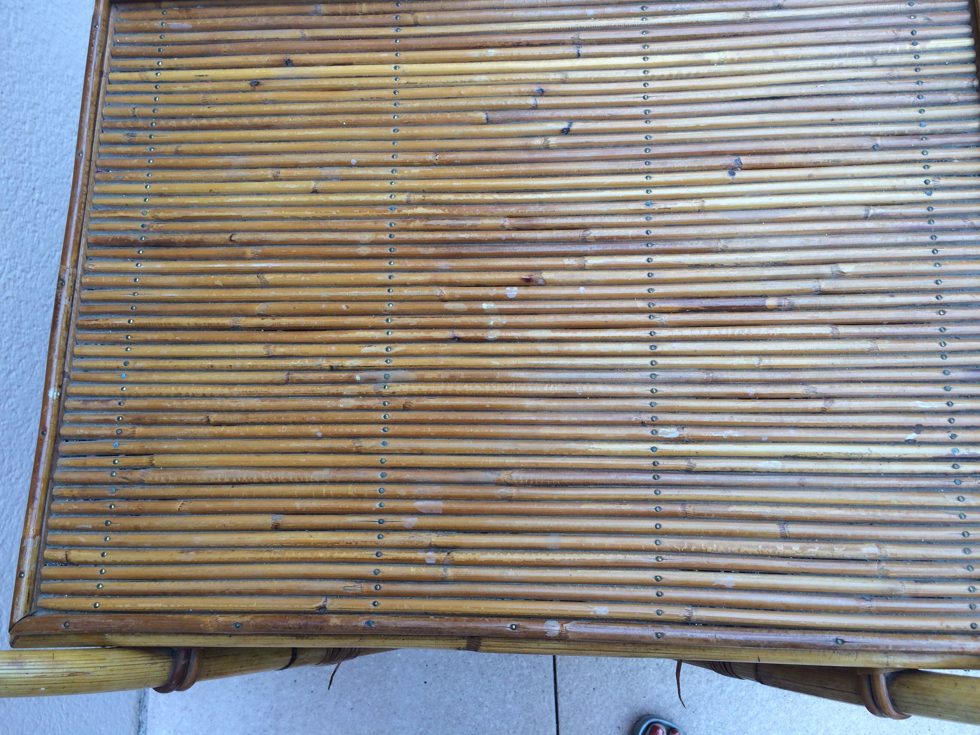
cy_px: 368
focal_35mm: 29
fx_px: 821
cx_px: 490
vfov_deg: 48.2
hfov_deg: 61.7
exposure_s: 1/219
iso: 32
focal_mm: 4.15
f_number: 2.2
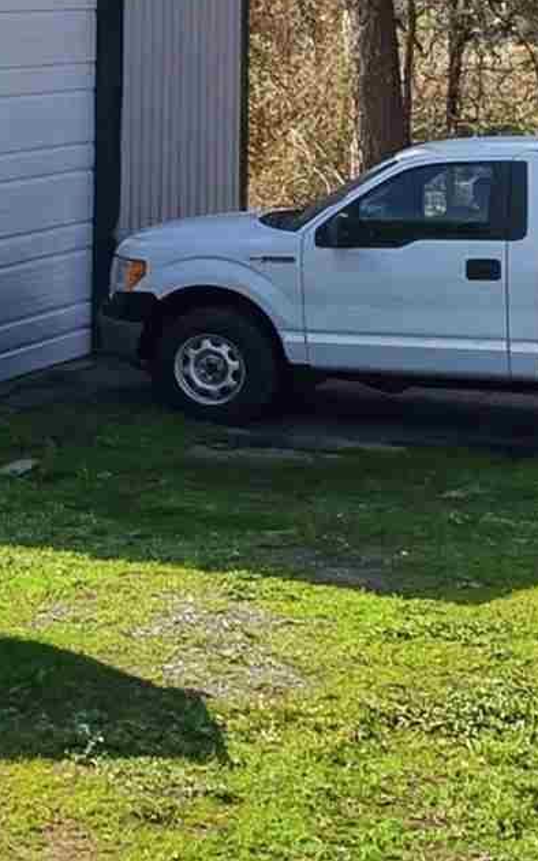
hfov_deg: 10.0
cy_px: 31
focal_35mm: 124
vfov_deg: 16.5
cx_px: -449
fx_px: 2908
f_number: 1.8
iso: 270
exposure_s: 1/8000
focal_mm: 8.7
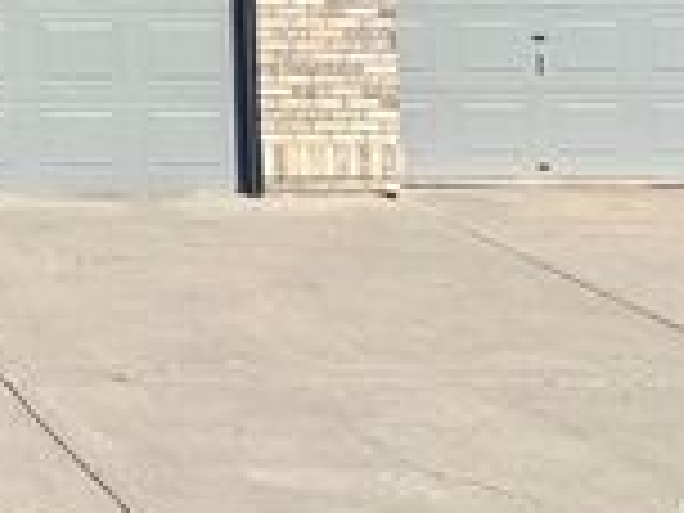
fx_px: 1857
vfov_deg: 13.8
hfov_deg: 18.2
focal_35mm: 94
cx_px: -387
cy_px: -443
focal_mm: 6.76
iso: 80
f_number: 1.78
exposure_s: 1/5714
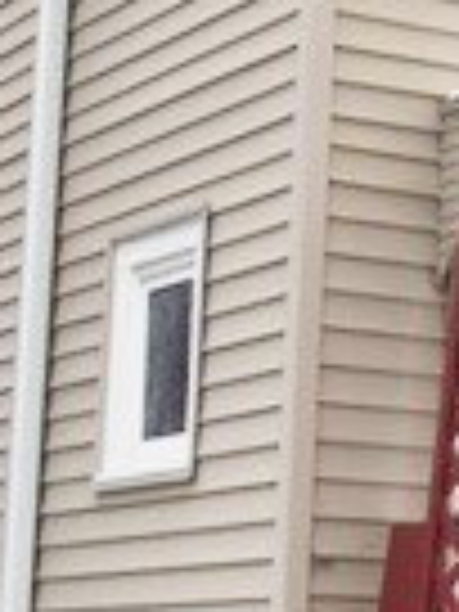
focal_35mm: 136
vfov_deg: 14.4
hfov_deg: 10.6
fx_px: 2404
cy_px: 90
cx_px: 612
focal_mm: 4.15
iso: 25
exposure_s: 1/1221
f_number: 2.2
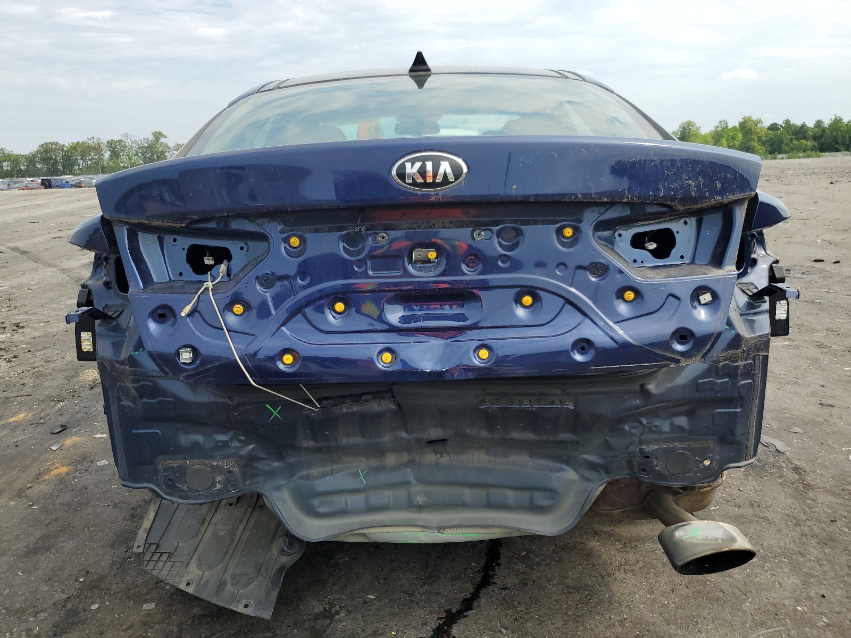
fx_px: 639
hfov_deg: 67.3
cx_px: 426
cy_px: 319
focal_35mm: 26
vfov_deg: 53.1
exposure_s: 1/2500
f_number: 1.5
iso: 50
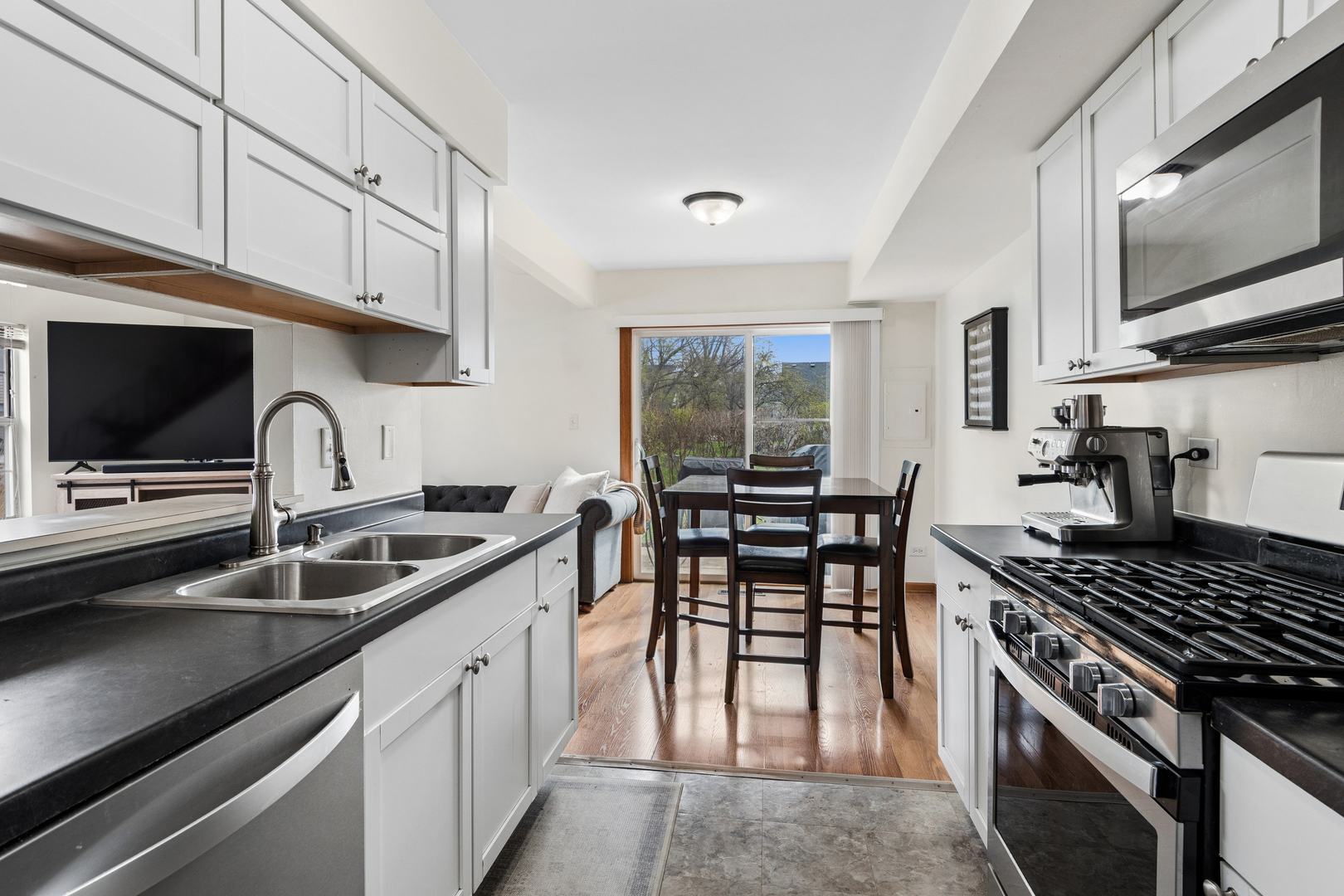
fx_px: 672
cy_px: 448
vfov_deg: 67.4
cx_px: 672
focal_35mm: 18
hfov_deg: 90.0
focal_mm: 12
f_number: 8
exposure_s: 1/20
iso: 400
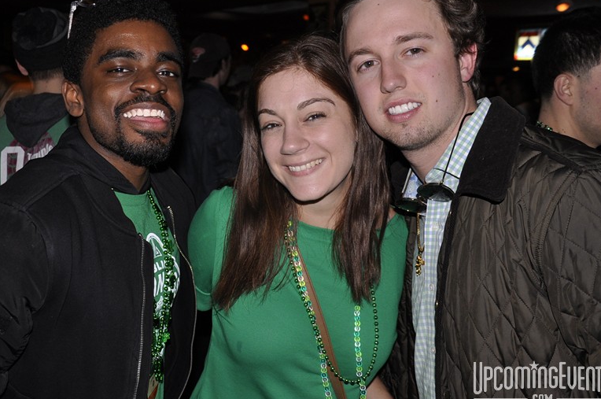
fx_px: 917
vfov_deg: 24.5
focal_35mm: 55
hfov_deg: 36.2
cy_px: 187
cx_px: 250
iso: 400
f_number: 4
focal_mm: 28
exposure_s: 1/60
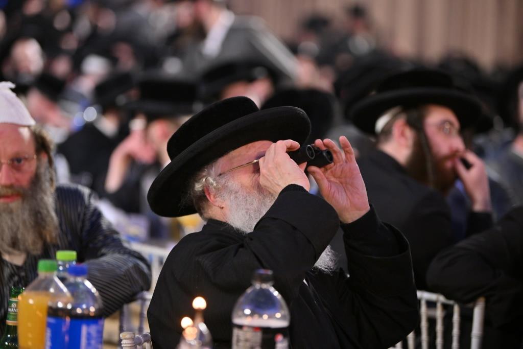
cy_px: 174
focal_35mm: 150
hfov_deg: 13.7
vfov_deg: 9.2
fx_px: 2179
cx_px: 262
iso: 800
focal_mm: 150
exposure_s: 1/320
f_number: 2.8
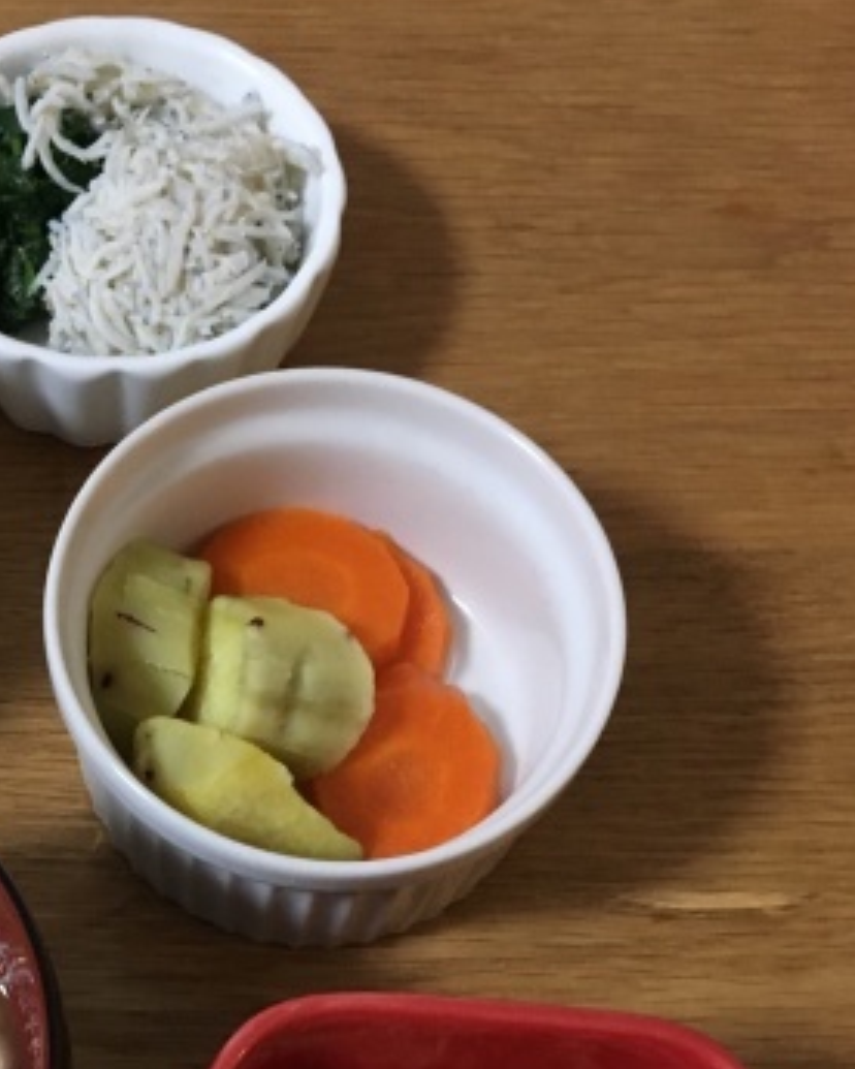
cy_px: 917
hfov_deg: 27.8
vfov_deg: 33.9
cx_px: 121
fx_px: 1676
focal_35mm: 53
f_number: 2.2
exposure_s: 1/30
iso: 160
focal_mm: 4.15
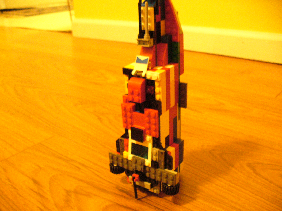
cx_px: 141
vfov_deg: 38.7
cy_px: 106
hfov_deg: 50.1
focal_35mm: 37
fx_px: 301
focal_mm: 6.1
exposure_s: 1/8
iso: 400
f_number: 2.8
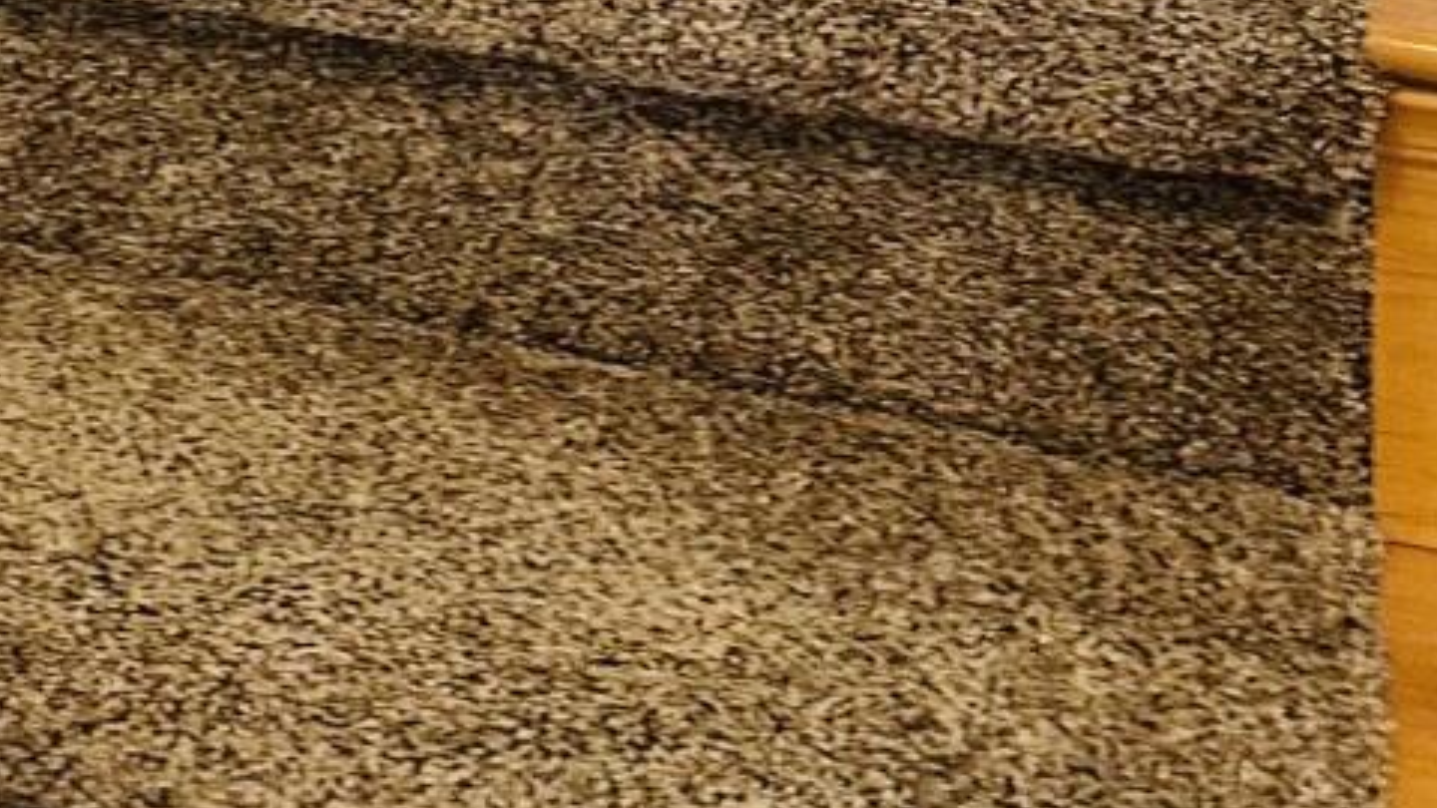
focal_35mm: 109
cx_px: 257
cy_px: -1595
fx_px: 4153
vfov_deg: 9.0
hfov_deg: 19.4
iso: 250
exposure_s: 1/60
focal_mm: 6.86
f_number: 1.78
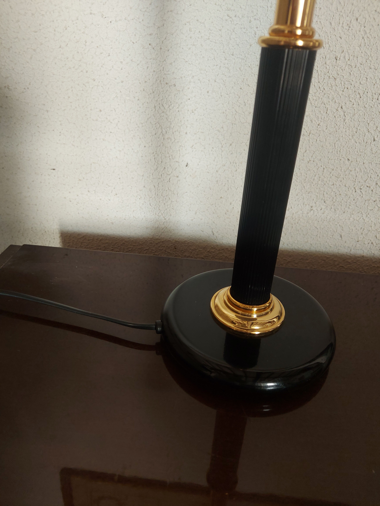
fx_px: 351
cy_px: 253
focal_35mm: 24
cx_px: 190
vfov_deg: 71.6
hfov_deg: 56.8
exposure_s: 1/50
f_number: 1.8
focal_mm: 5.23
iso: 125
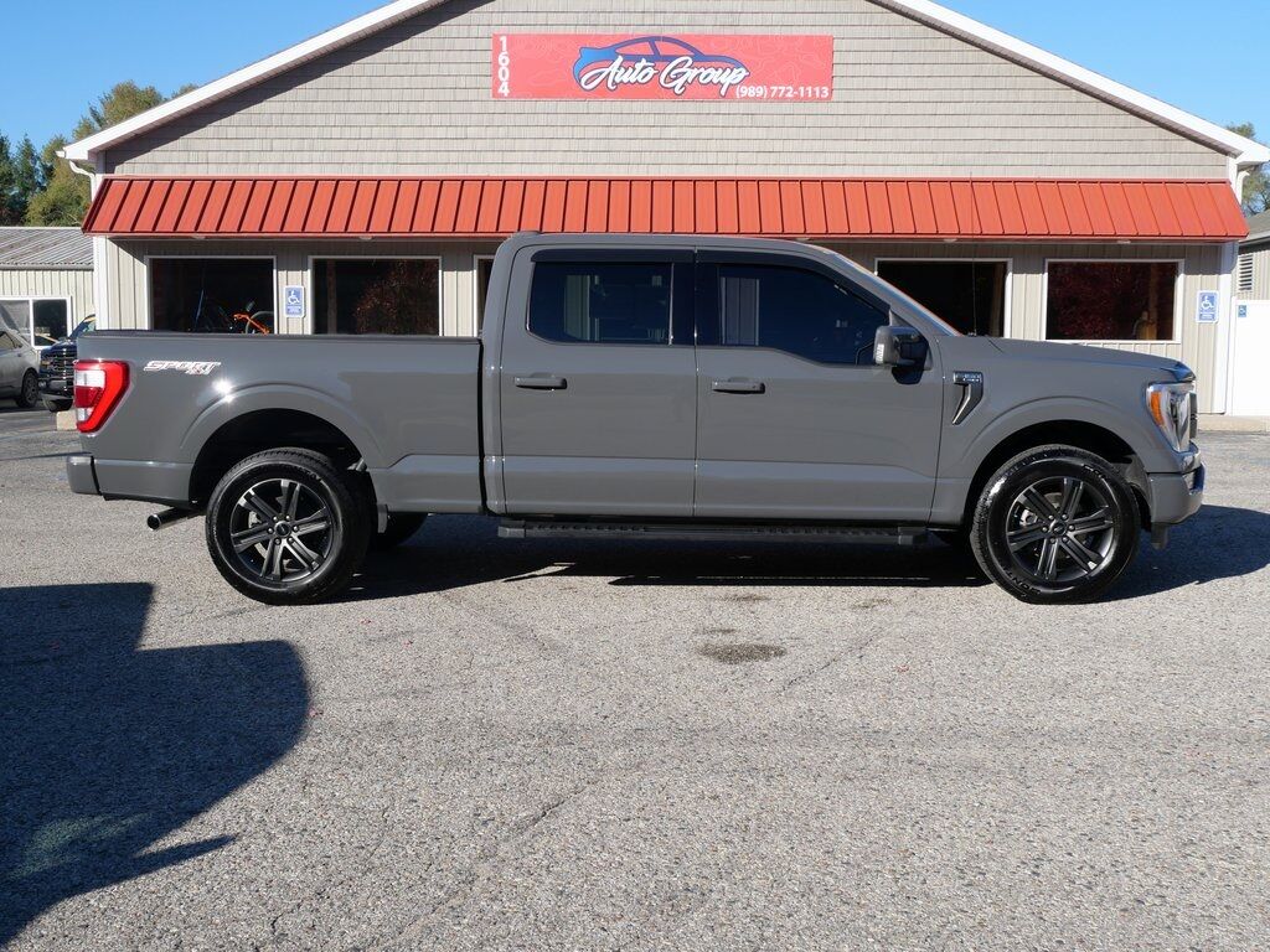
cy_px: 476
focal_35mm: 36
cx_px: 635
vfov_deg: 39.7
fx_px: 1321
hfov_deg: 51.4
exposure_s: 1/400
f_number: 8
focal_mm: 18
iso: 200
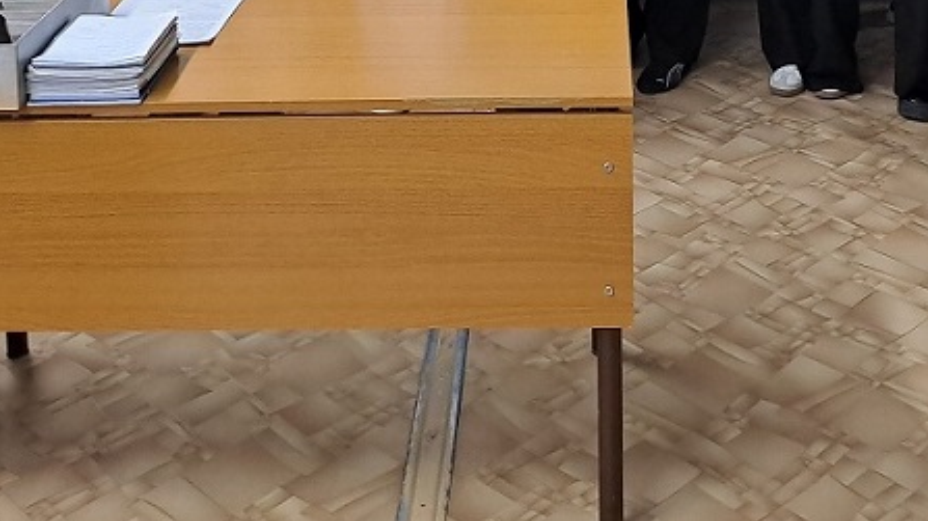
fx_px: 1500
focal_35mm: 61
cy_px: -253
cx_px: 594
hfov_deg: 34.1
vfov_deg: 17.7
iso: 250
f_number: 1.8
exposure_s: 1/50
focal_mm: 4.65
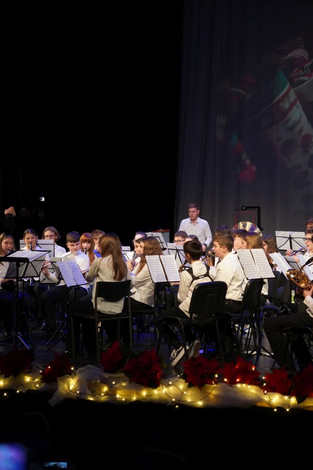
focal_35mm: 75
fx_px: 978
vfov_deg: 27.0
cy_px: 235
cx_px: 156
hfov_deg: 18.2
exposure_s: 1/100
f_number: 3.5
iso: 1600
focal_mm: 50
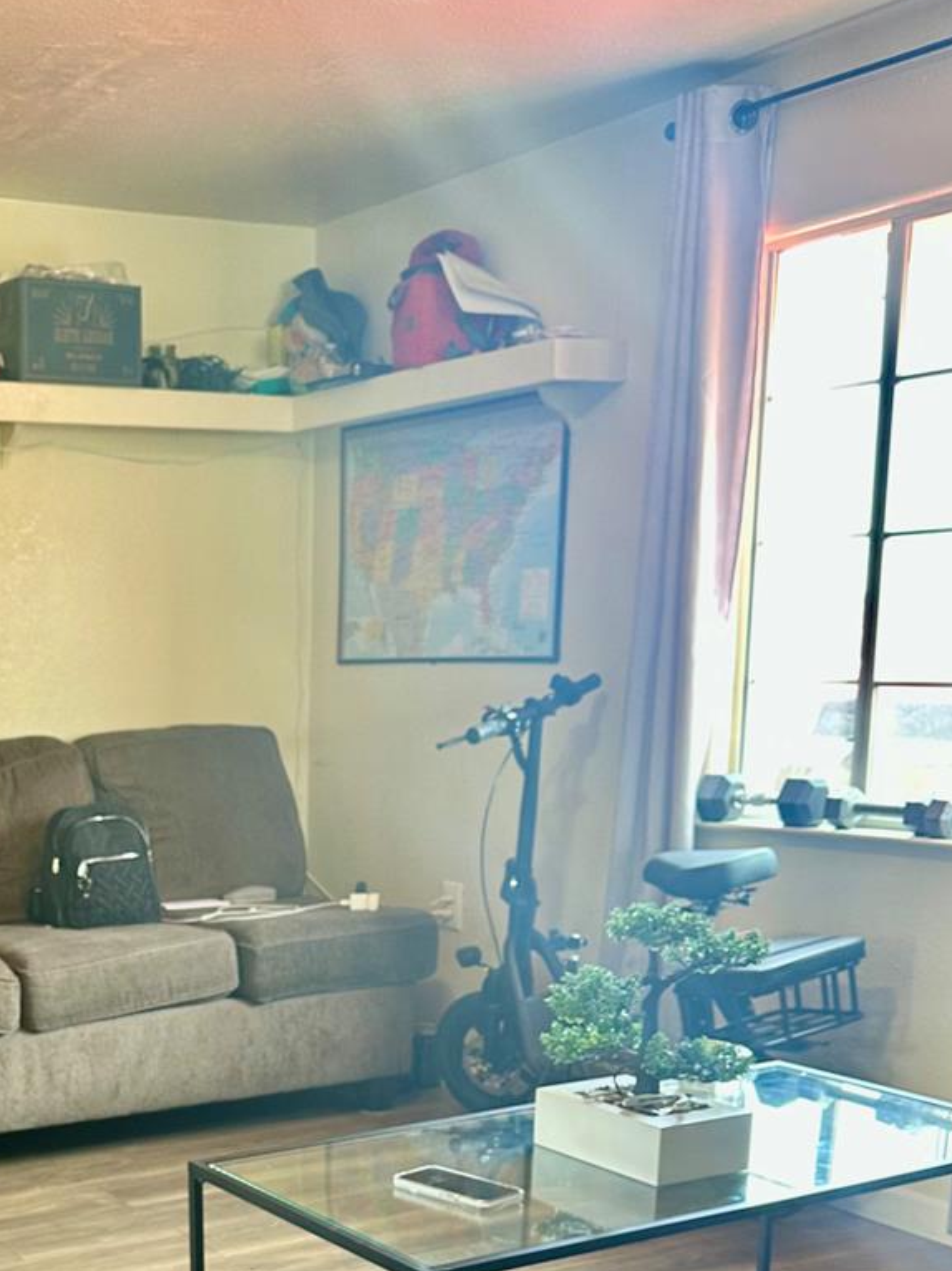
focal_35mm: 47
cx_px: 148
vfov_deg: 37.8
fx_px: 1724
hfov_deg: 29.9
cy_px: 1143
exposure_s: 1/60
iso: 200
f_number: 1.78
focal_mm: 6.86
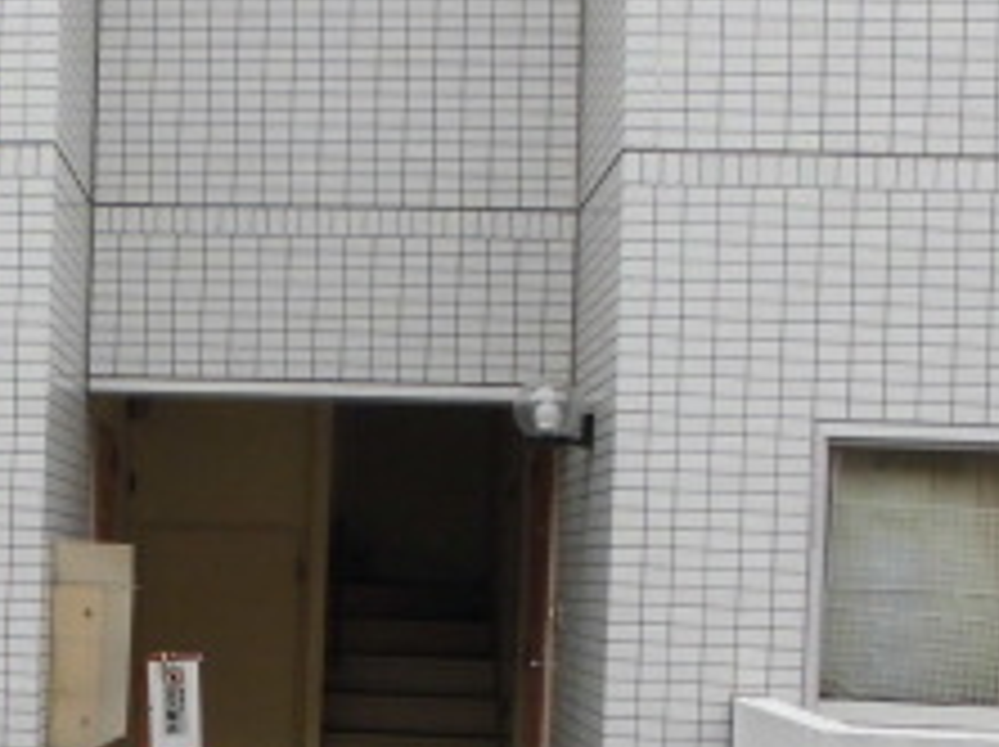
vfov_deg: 19.3
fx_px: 2162
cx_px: -68
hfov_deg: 24.5
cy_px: 634
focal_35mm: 75
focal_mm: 4.6
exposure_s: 1/160
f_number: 3.5
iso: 100
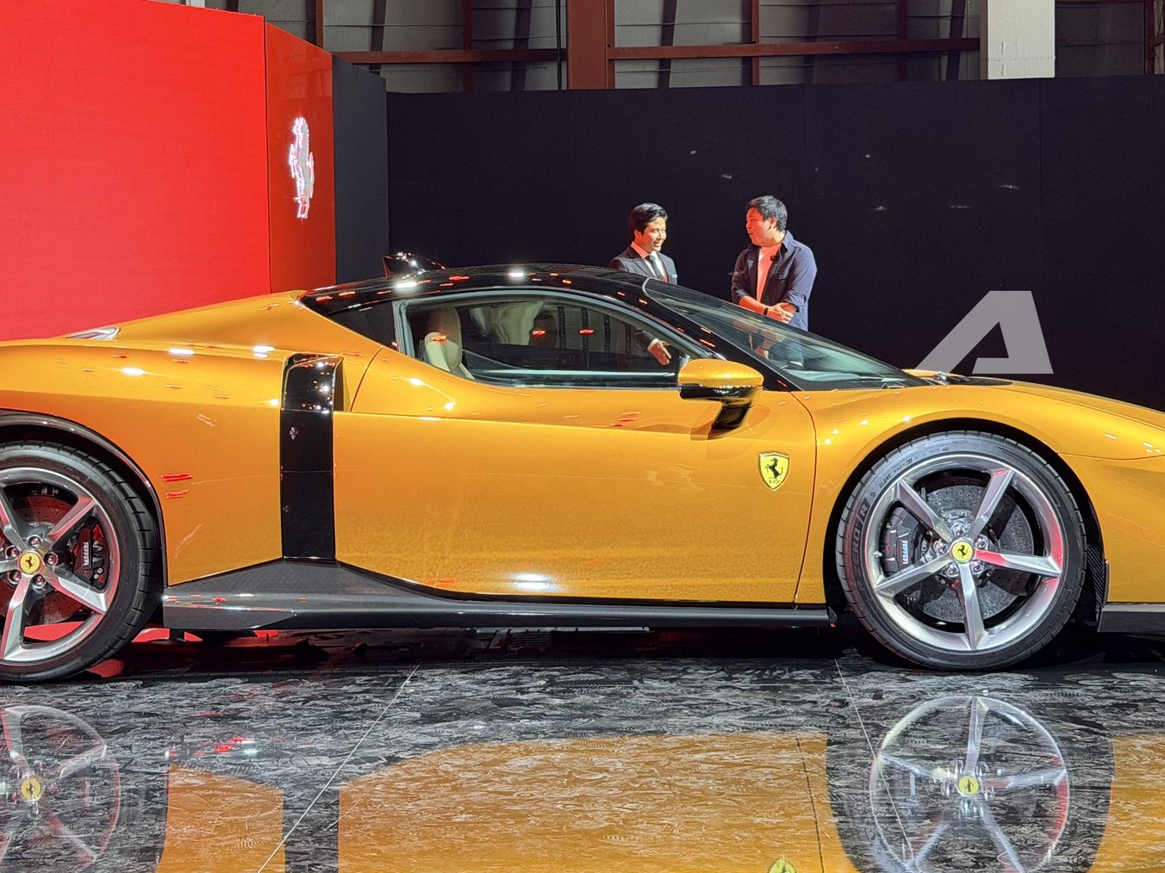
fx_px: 2390
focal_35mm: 71
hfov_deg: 27.4
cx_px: 573
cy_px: 271
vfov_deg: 20.6
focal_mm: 6.76
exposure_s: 1/60
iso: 100
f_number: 1.78
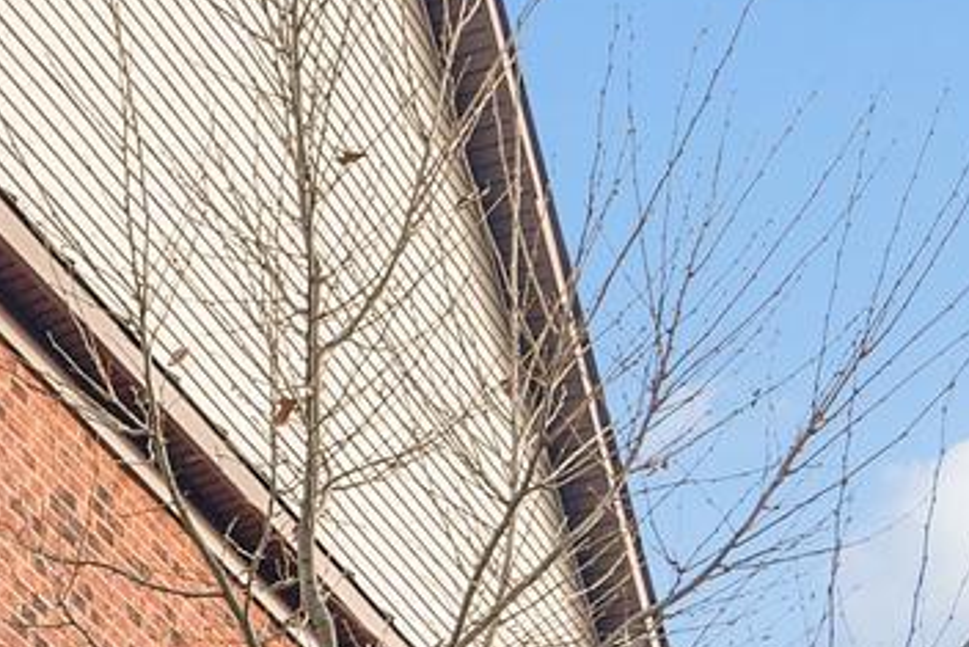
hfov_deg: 14.3
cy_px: 1089
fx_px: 3447
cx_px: -716
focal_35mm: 128
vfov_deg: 10.2
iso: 100
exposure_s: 1/125
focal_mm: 22
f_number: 5.6
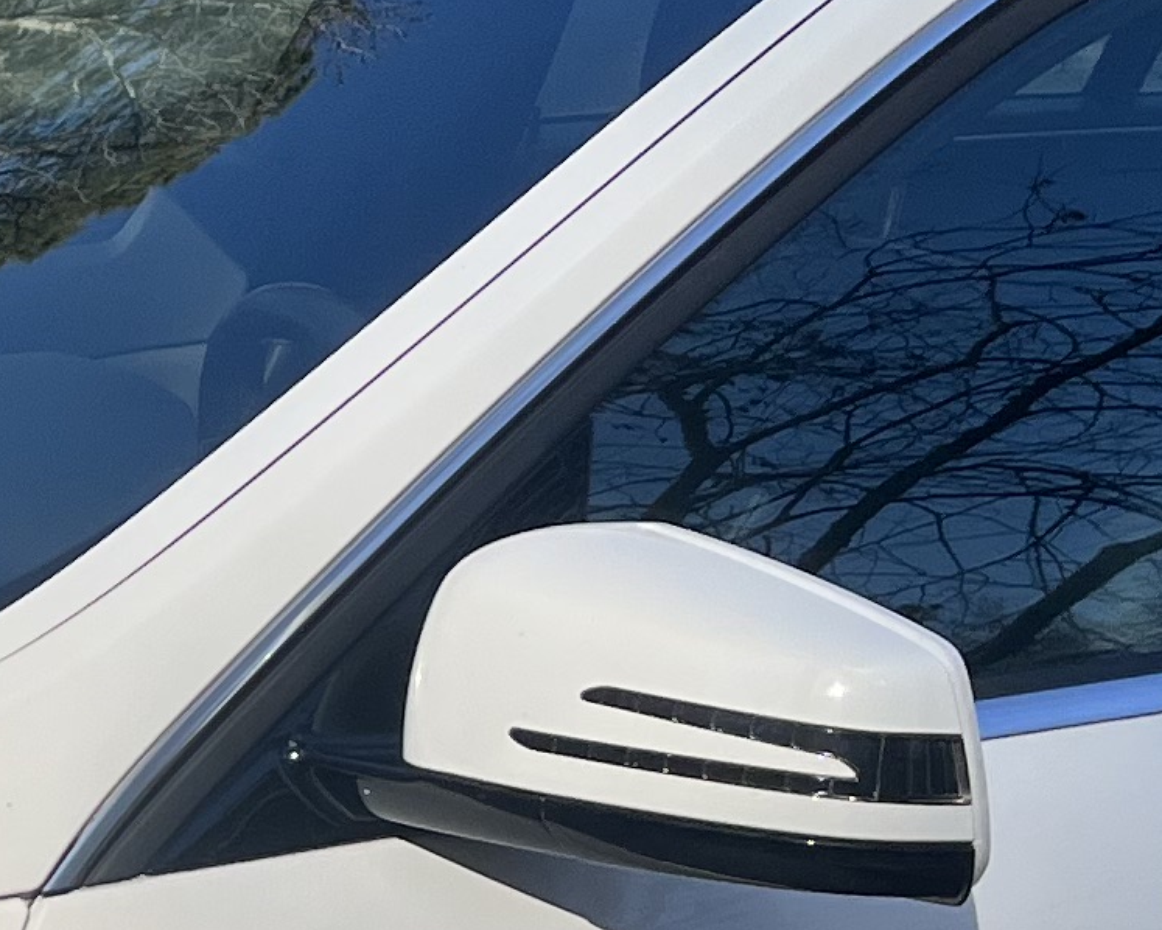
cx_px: -689
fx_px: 4713
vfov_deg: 11.2
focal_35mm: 137
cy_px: 776
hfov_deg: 13.1
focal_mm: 5.1
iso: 50
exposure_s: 1/4149
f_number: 1.6
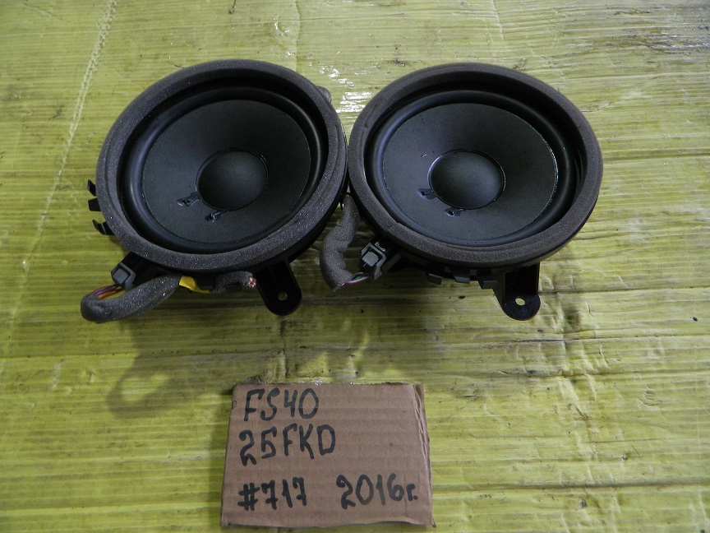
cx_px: 355
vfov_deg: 54.9
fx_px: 513
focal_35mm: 25
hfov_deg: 69.4
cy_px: 266
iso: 140
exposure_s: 1/30
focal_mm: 4.5
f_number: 3.1
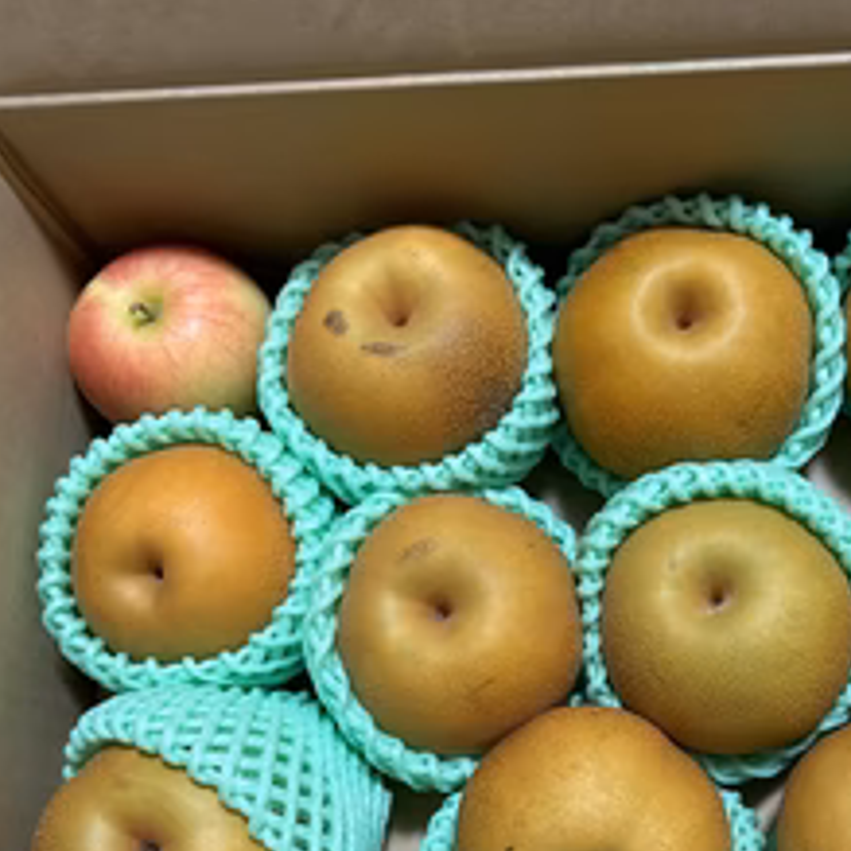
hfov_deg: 39.6
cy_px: 560
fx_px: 1168
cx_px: 560
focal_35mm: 42
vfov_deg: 39.6
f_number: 1.5
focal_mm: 5.7
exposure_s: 1/60
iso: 160
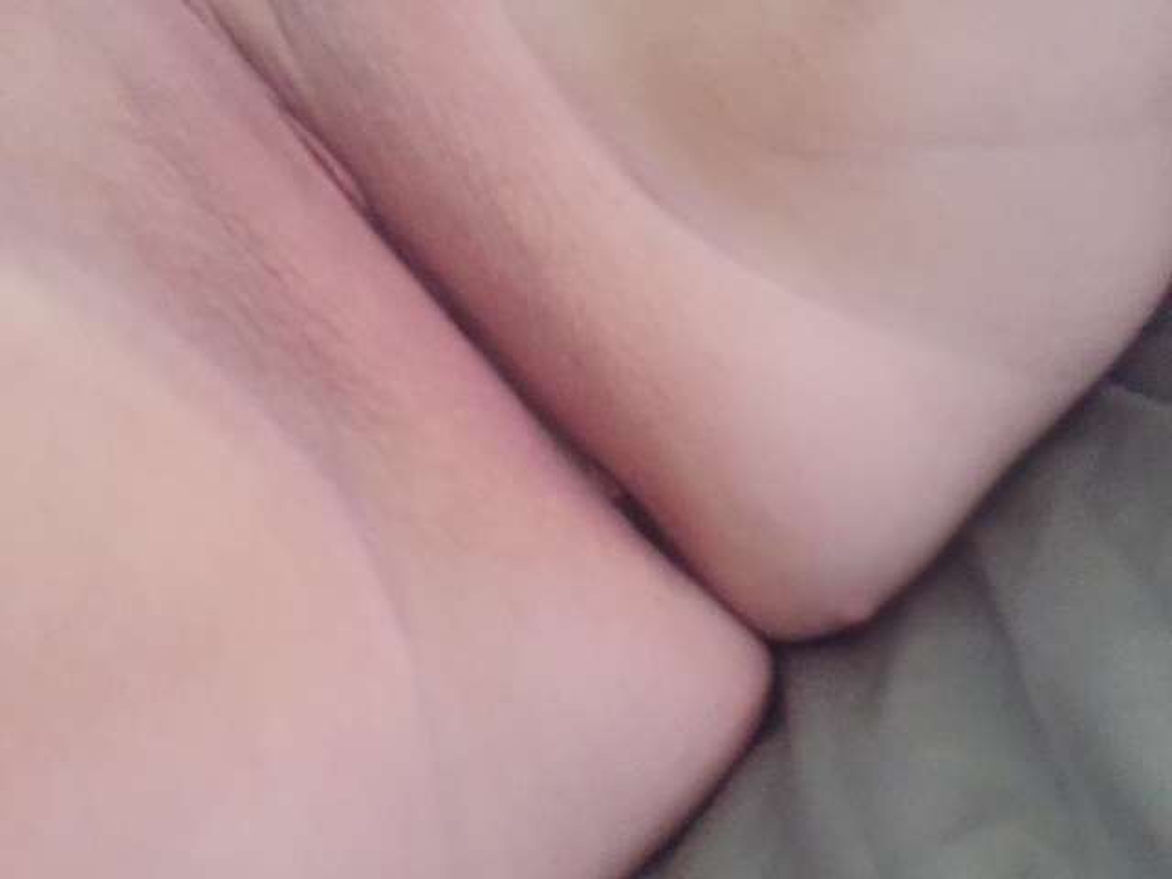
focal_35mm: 29
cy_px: 440
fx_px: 982
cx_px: 586
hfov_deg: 61.7
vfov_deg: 48.2
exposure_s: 1/15
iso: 800
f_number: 2.2
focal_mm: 4.15
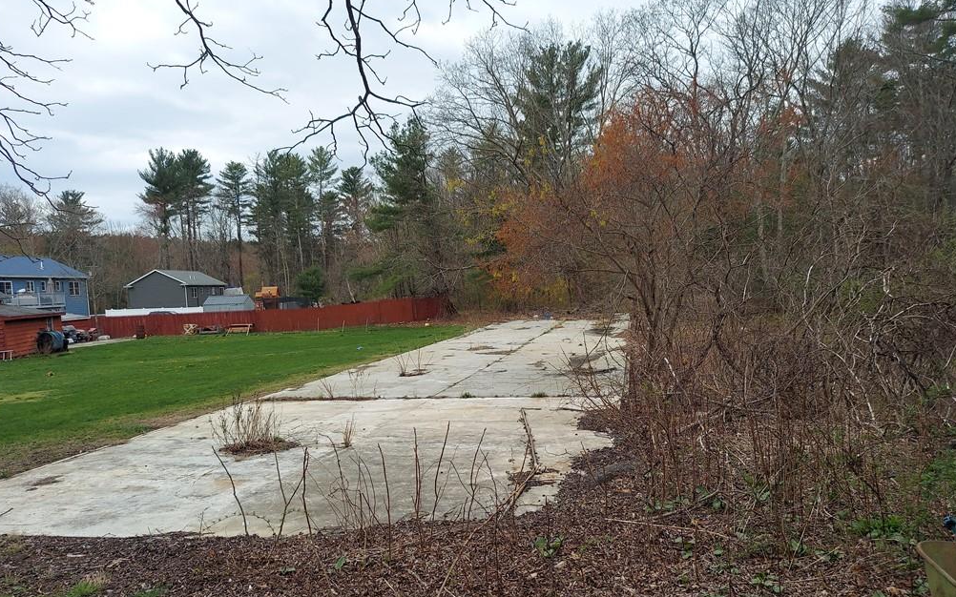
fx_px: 677
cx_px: 479
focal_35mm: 26
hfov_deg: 70.4
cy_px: 343
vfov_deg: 47.4
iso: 50
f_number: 1.8
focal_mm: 5.23
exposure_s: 1/543
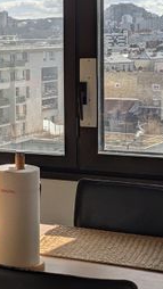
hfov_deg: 14.0
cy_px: 87
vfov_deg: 25.7
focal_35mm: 82
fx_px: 630
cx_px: -71
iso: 47
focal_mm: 6.81
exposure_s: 1/1742
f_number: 1.85
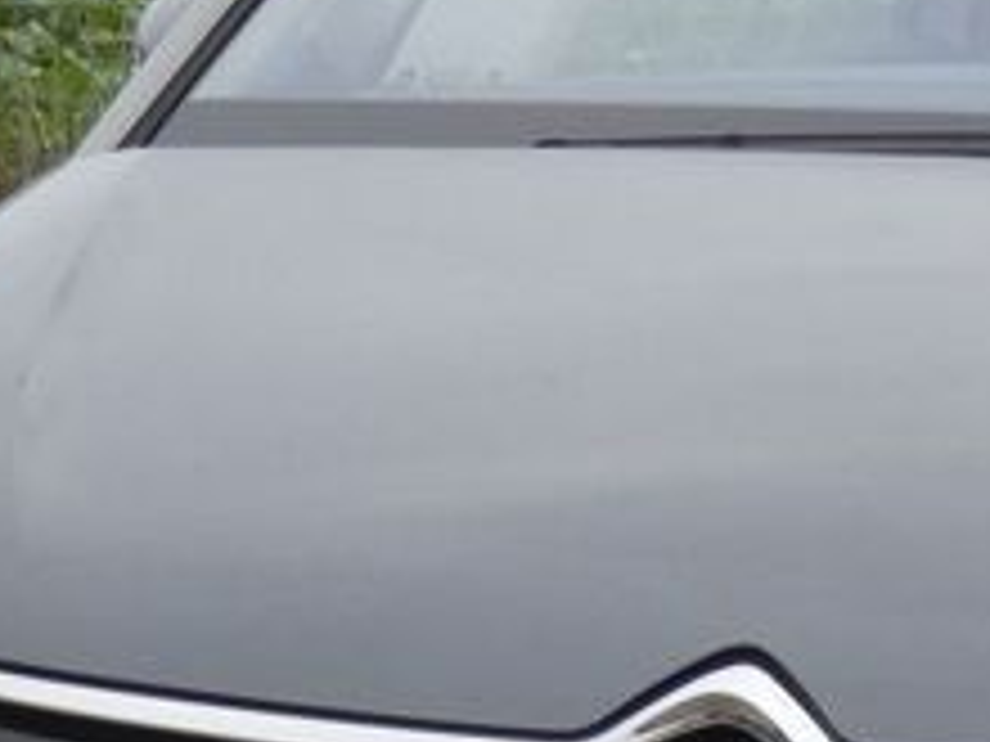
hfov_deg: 3.6
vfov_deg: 2.7
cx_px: 1670
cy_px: 796
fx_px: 15587
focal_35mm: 545
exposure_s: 1/100
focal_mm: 21
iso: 80
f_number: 5.6
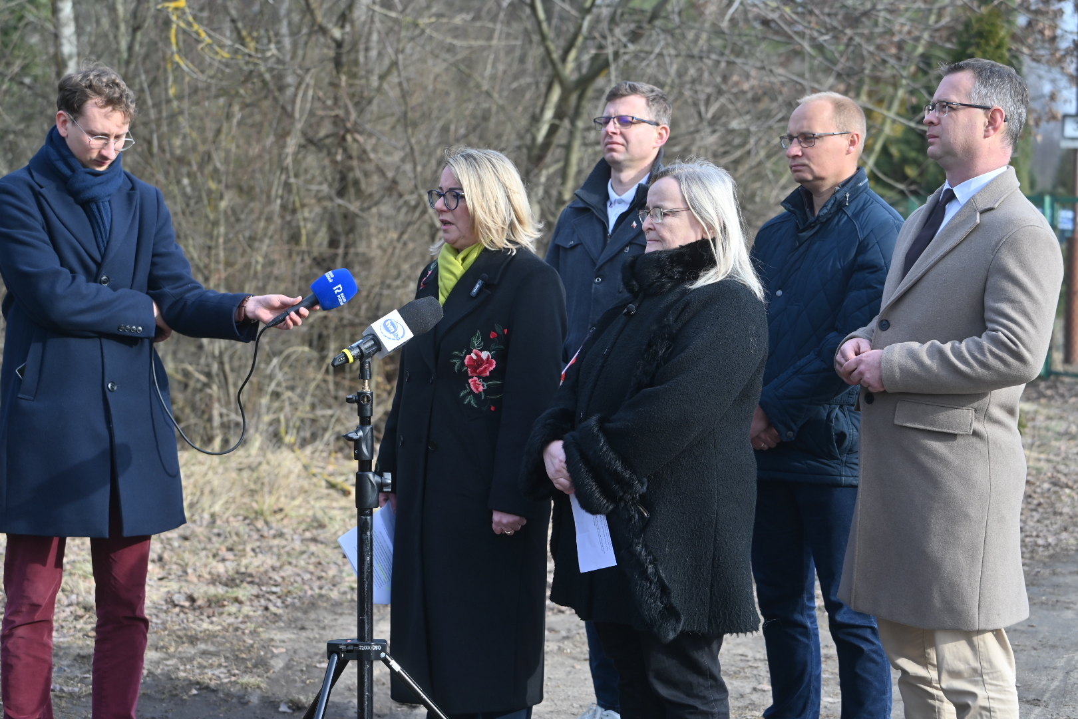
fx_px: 2096
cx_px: 539
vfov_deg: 19.5
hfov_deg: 28.8
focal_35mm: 70
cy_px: 360
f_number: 4
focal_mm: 70
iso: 100
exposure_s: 1/400
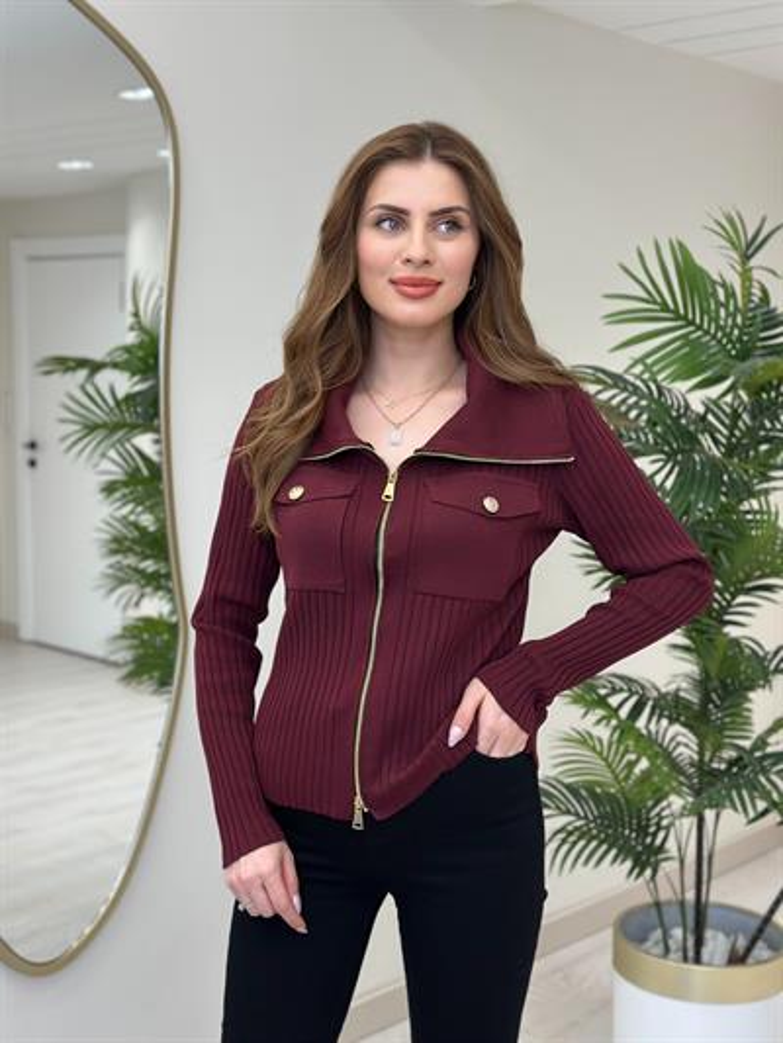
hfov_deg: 30.3
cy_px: 522
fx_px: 1447
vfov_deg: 39.6
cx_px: 392
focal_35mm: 48
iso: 64
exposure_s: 1/143
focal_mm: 6.86
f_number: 1.78
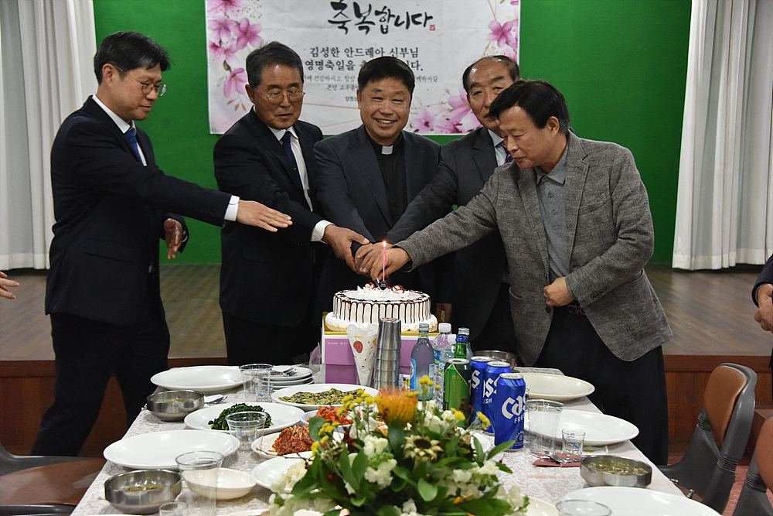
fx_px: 1181
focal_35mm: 55
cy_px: 258
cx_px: 386
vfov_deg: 24.6
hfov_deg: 36.2
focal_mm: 55
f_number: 5.6
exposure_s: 1/125
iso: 4500
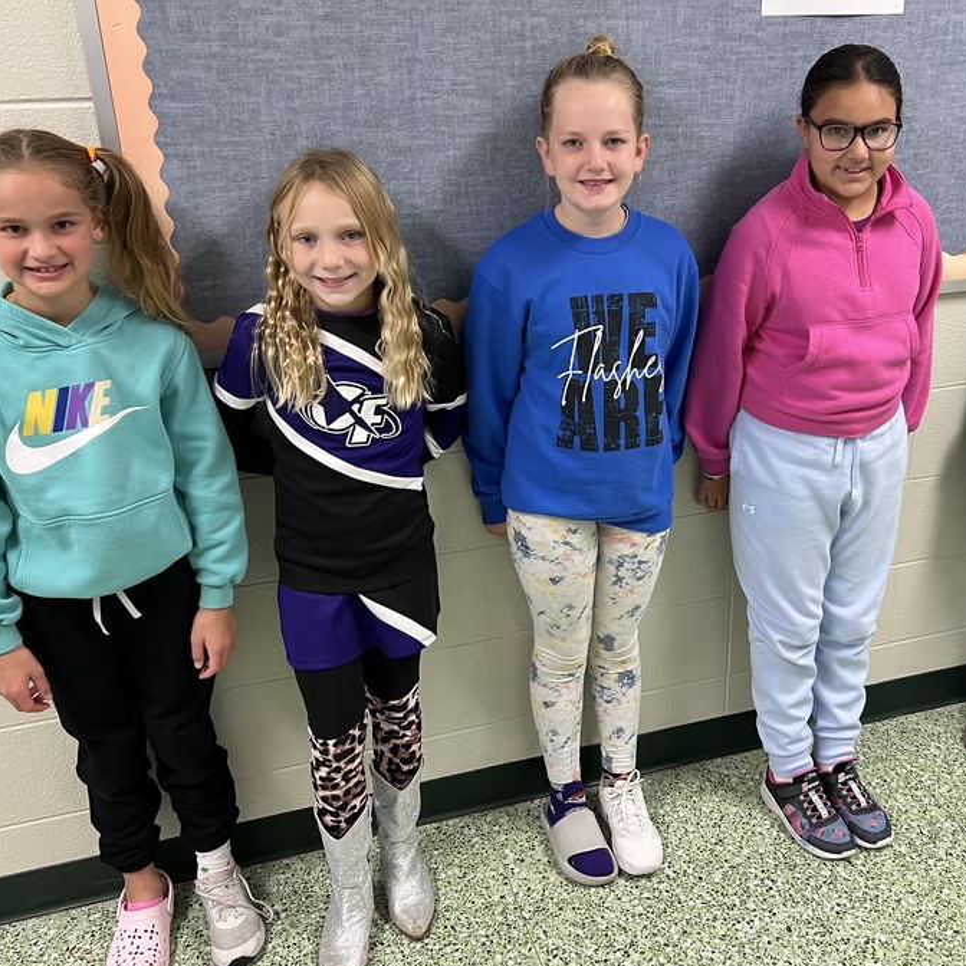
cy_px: 482
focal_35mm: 35
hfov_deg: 46.9
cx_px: 595
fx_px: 1105
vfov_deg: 47.2
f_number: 1.5
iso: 160
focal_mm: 5.7
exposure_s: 1/60
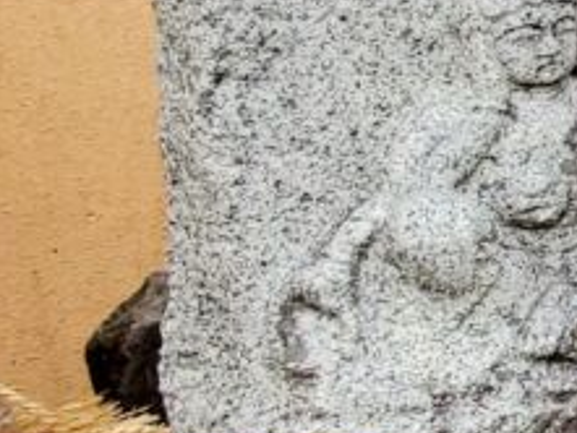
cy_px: 34
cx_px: 1446
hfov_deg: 14.0
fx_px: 1451
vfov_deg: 16.7
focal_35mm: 87
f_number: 2.2
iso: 50
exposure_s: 1/366
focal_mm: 1.8
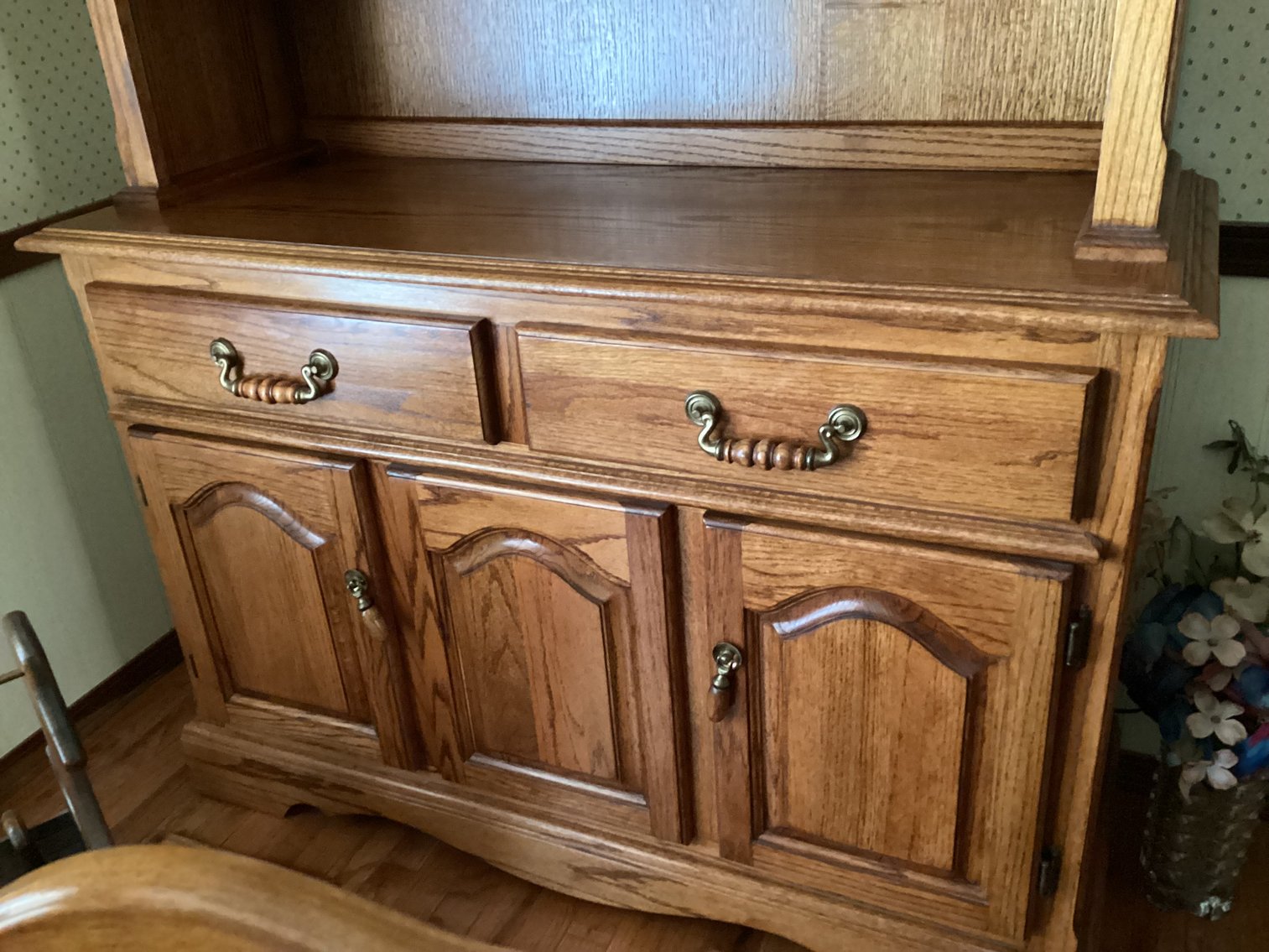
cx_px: 634
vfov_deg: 45.4
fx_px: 1137
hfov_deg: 58.3
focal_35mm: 31
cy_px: 476
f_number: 2.4
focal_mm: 3.3
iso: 800
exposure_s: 1/24
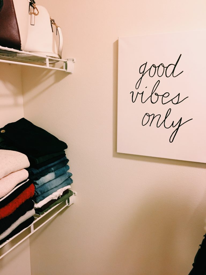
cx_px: 103
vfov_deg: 61.7
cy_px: 138
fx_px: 230
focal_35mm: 29
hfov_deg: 48.2
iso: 250
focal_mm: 4.15
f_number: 2.2
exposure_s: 1/30
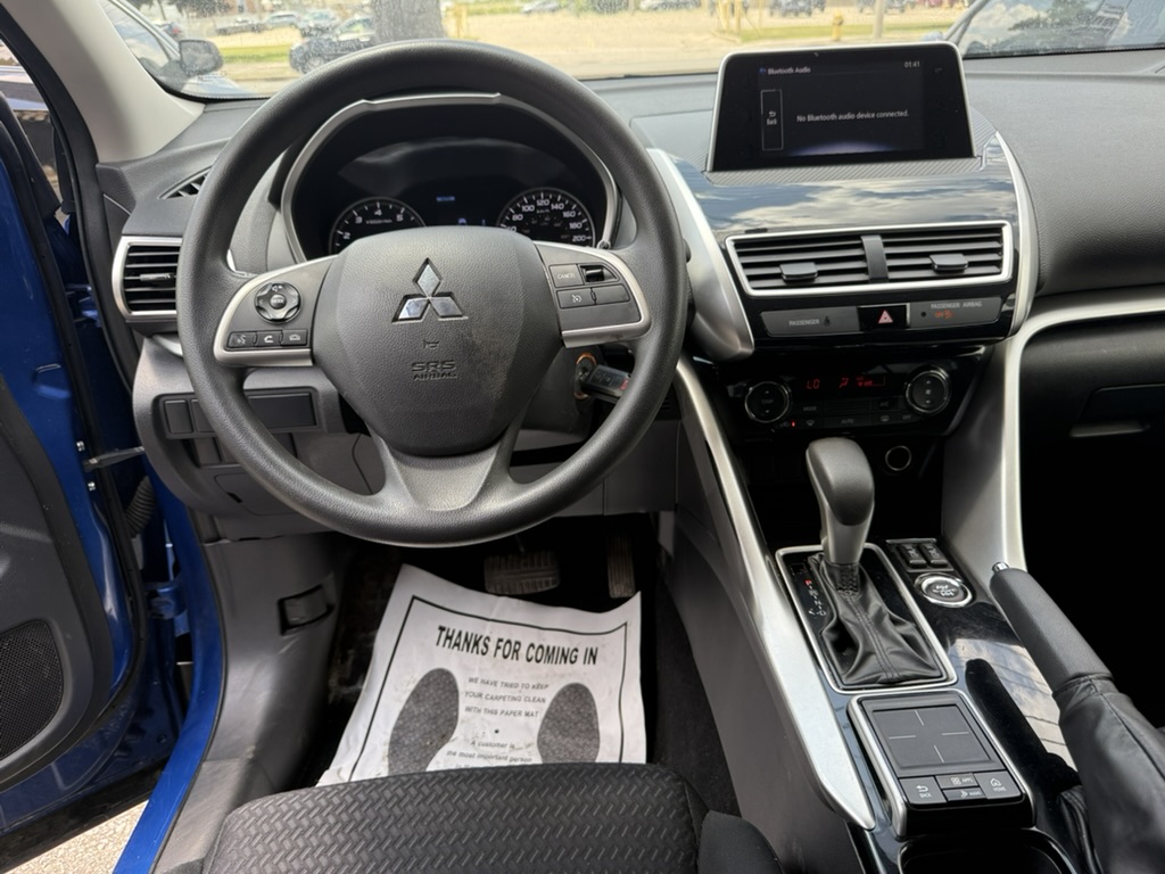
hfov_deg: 71.6
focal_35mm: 24
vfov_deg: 56.8
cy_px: 437
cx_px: 582
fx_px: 808
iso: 100
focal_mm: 6.76
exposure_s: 1/356
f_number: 1.78
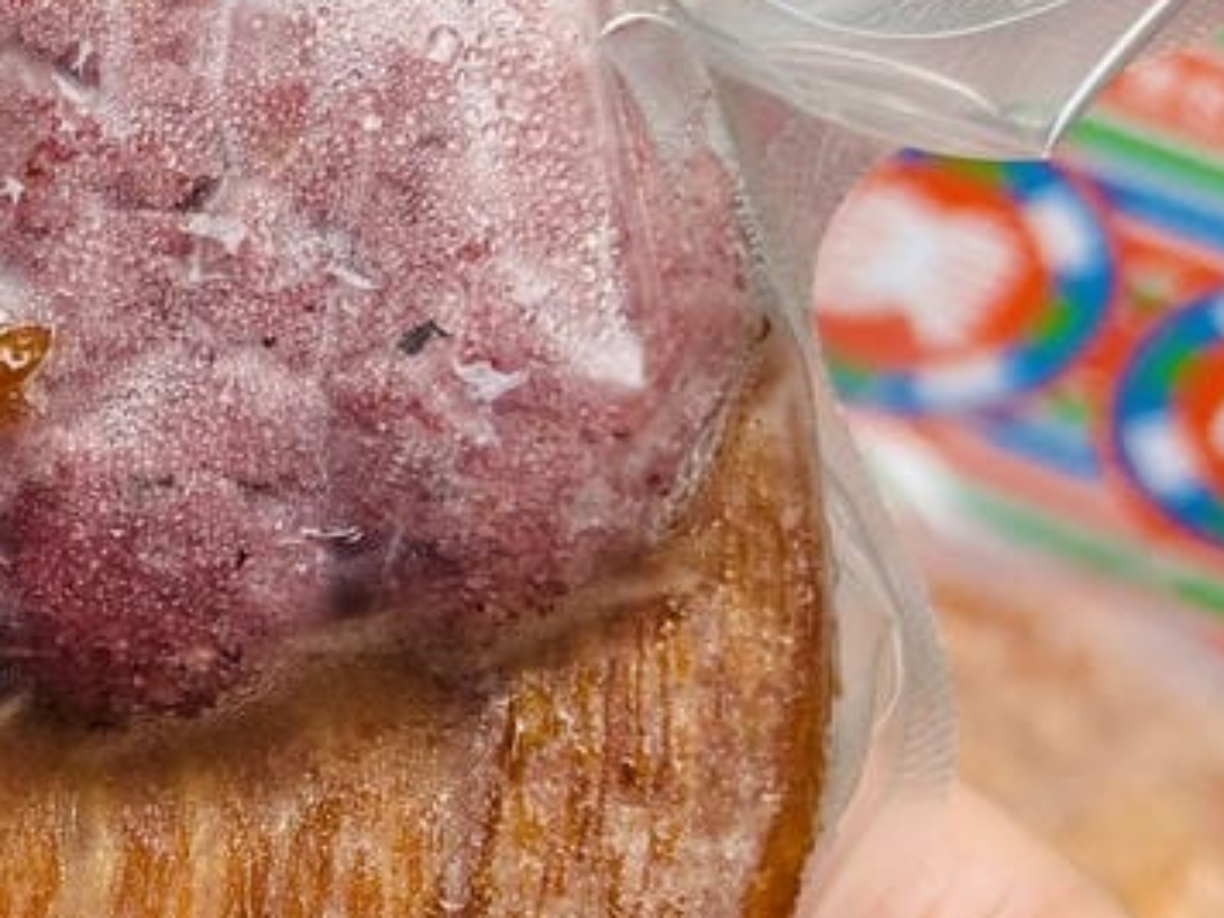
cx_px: -168
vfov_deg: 9.1
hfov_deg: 12.0
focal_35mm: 162
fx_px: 5728
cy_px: 674
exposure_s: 1/242
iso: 64
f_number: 1.78
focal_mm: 6.86
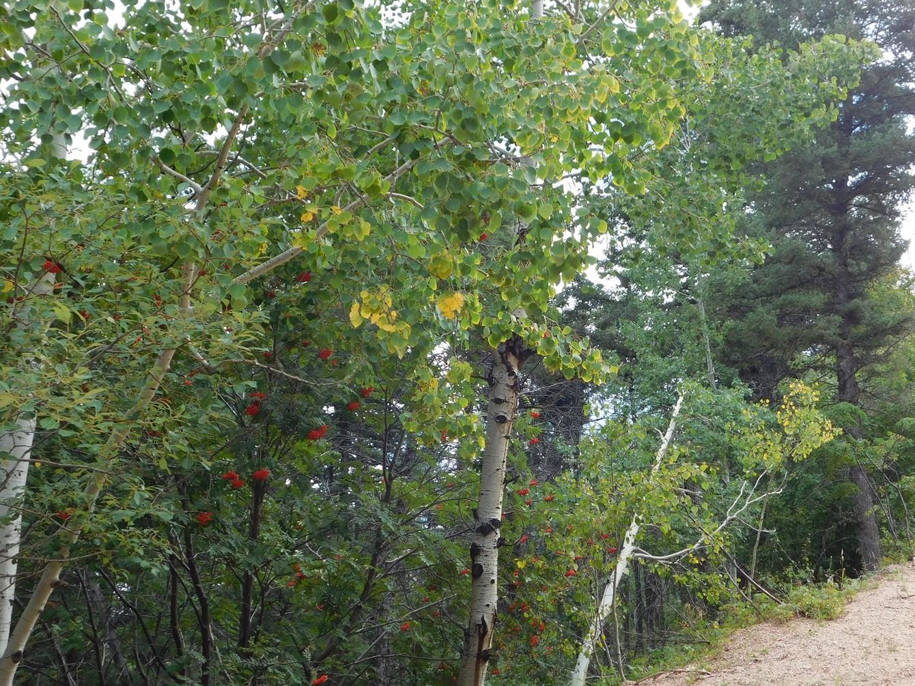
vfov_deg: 33.6
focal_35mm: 43
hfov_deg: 43.7
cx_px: 535
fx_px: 1137
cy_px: 319
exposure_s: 1/320
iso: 125
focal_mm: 6.3
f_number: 3.5
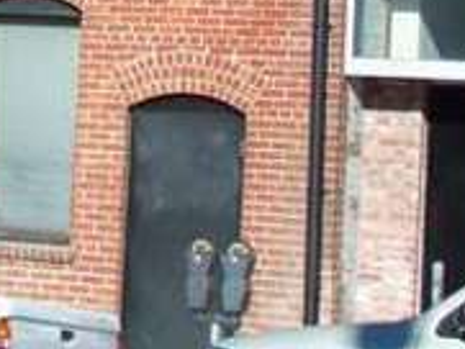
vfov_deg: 7.6
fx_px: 2554
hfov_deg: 10.1
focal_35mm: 190
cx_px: -239
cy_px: -234
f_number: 3.2
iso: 64
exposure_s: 1/800
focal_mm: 9.1
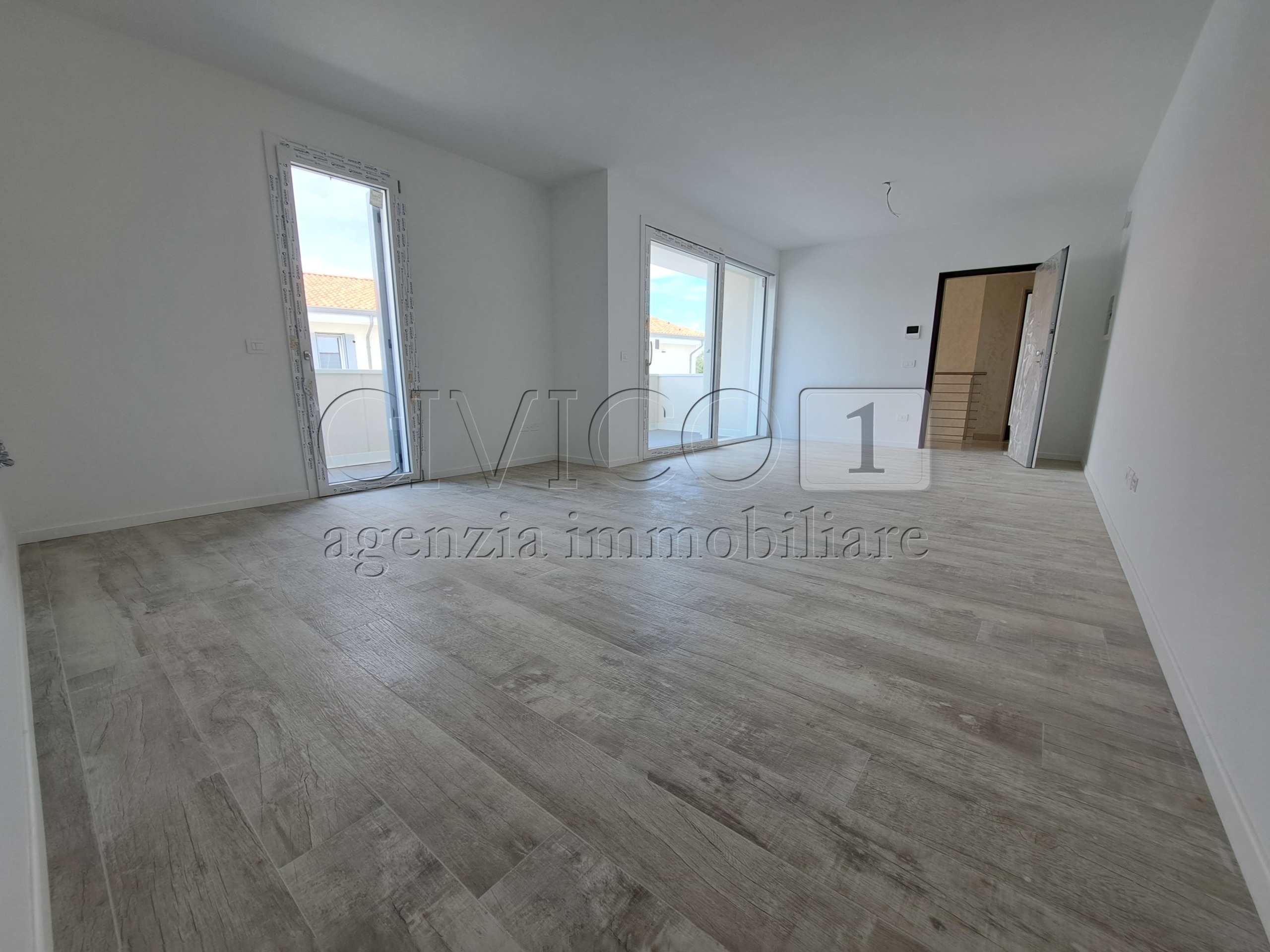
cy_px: 476
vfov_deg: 89.9
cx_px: 635
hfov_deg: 106.2
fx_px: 477
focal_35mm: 13
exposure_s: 1/100
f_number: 2.2
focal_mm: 1.74
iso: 50
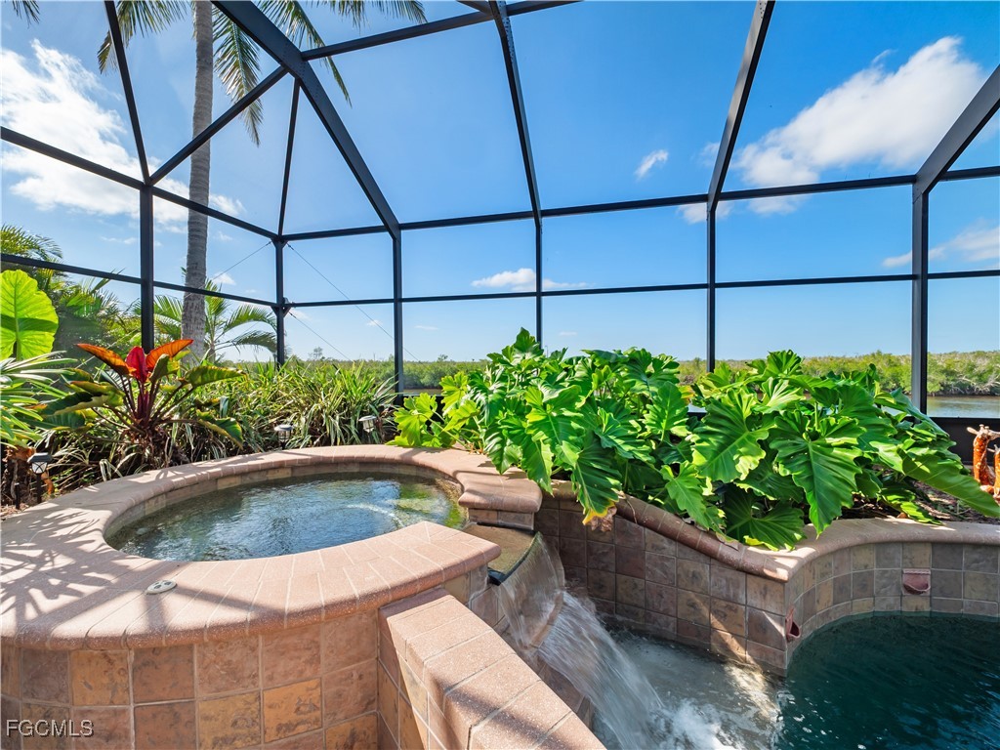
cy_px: 375
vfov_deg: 85.7
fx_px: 404
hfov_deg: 102.1
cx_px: 500
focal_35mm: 14
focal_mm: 7
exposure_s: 1/60
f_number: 7.1
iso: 200
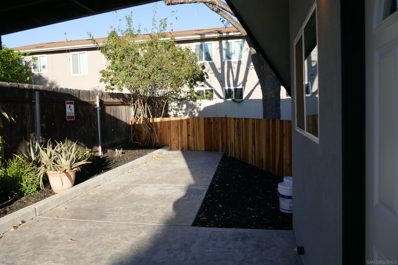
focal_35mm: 25
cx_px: 199
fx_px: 276
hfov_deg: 71.5
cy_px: 132
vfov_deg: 51.3
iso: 125
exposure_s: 1/800
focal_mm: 9.1
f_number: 2.8
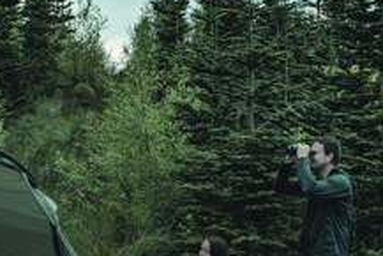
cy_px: 156
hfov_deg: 17.8
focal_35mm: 112
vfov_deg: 12.2
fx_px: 1192
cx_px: -11
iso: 400
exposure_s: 1/250
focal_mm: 38
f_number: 5.6
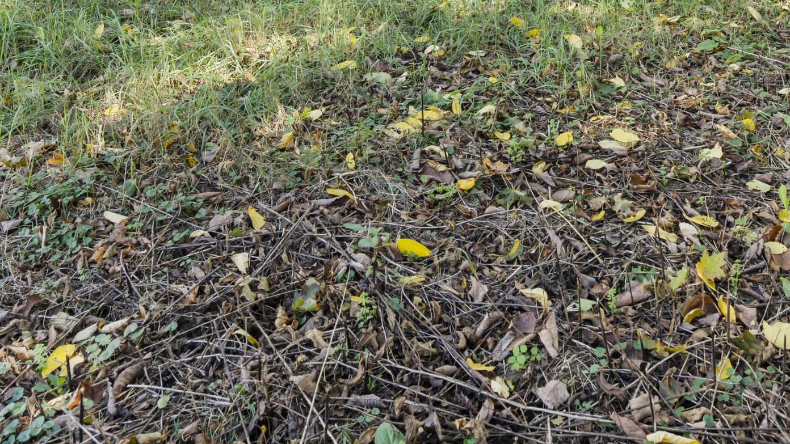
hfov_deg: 53.9
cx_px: 434
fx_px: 775
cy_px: -86
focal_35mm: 37
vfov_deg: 28.1
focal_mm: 16
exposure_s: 1/8
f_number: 9
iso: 200
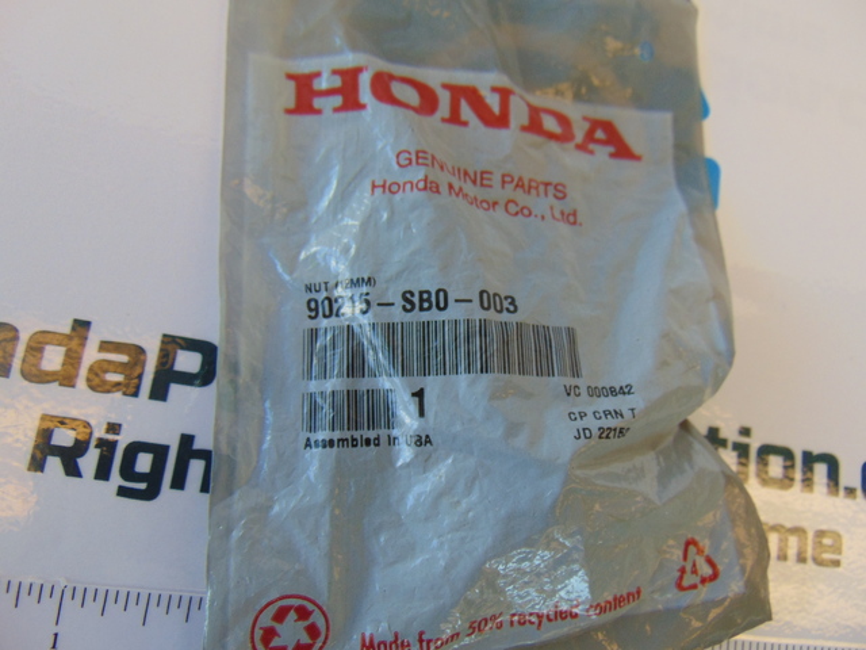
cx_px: 433
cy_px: 325
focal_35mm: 25
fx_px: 625
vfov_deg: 54.9
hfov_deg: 69.4
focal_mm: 4.5
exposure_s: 1/80
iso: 80
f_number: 3
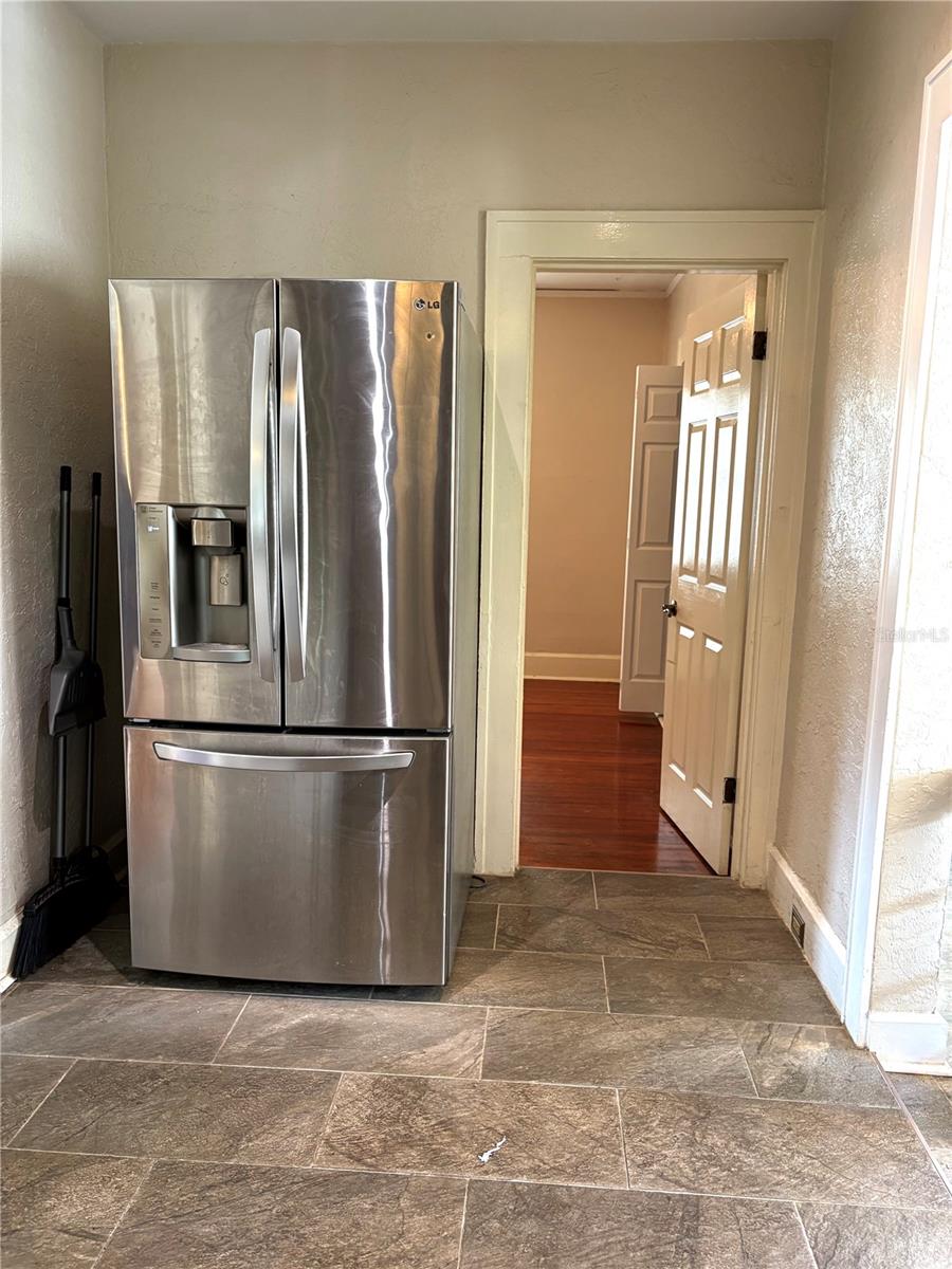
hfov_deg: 53.1
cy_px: 634
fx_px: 953
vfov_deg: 67.3
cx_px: 476
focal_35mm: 26
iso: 160
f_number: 1.6
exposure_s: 1/60
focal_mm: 5.96
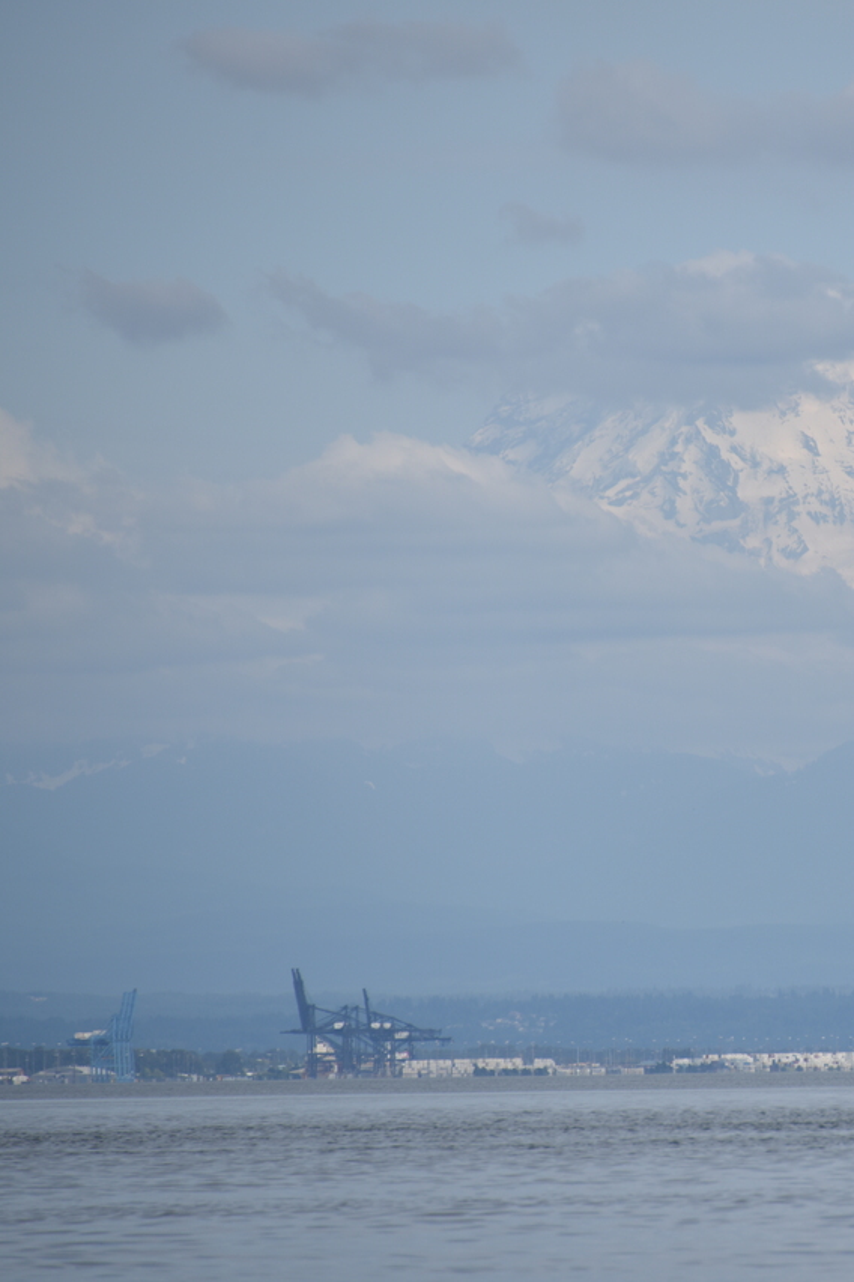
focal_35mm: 451
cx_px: 854
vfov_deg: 4.6
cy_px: 641
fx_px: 16047
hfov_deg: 3.0
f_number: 7.1
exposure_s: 1/640
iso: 100
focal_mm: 300
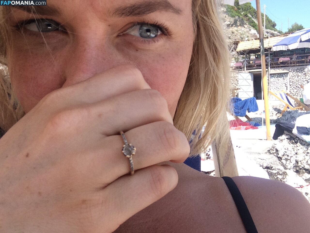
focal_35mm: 33
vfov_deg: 42.9
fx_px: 296
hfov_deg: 55.4
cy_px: 116
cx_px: 155
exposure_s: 1/745
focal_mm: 2.15
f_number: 2.4
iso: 50
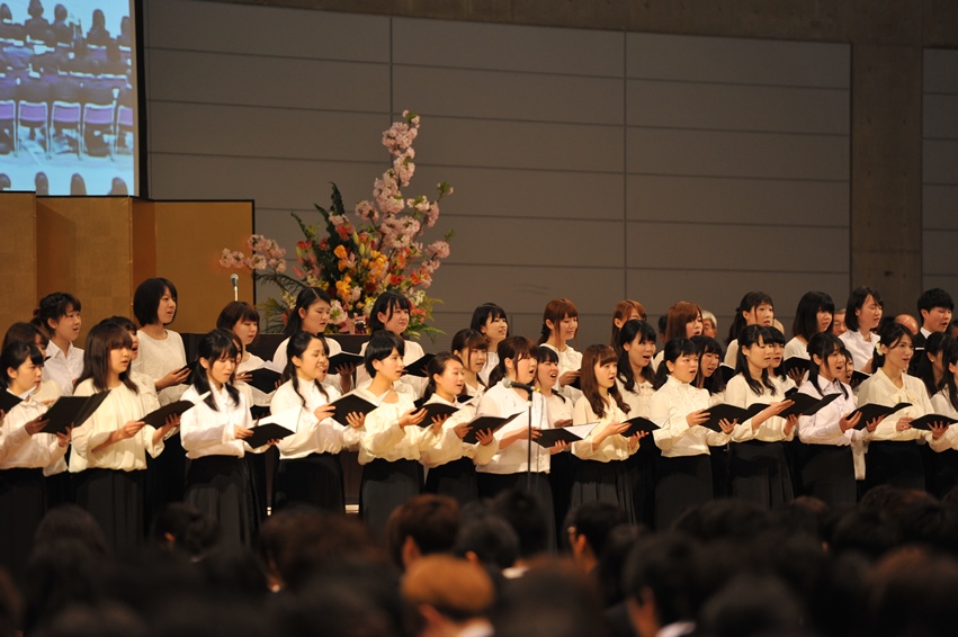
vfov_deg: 6.9
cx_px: 479
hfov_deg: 10.3
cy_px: 318
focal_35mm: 200
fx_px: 5318
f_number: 3.2
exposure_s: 1/250
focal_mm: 200
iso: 1100
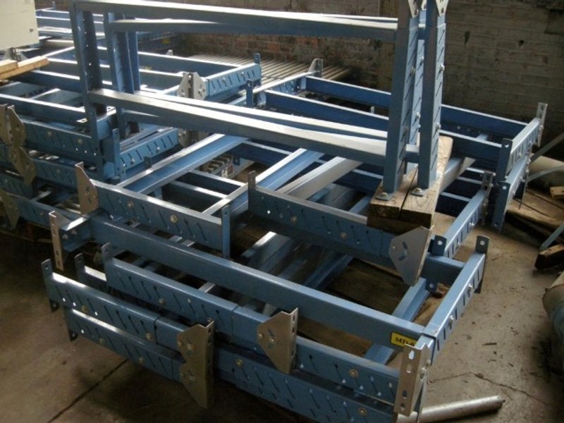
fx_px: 570
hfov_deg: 52.6
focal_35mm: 35
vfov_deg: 40.7
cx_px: 282
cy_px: 212
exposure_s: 1/26.2
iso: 400
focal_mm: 7.5
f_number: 2.7
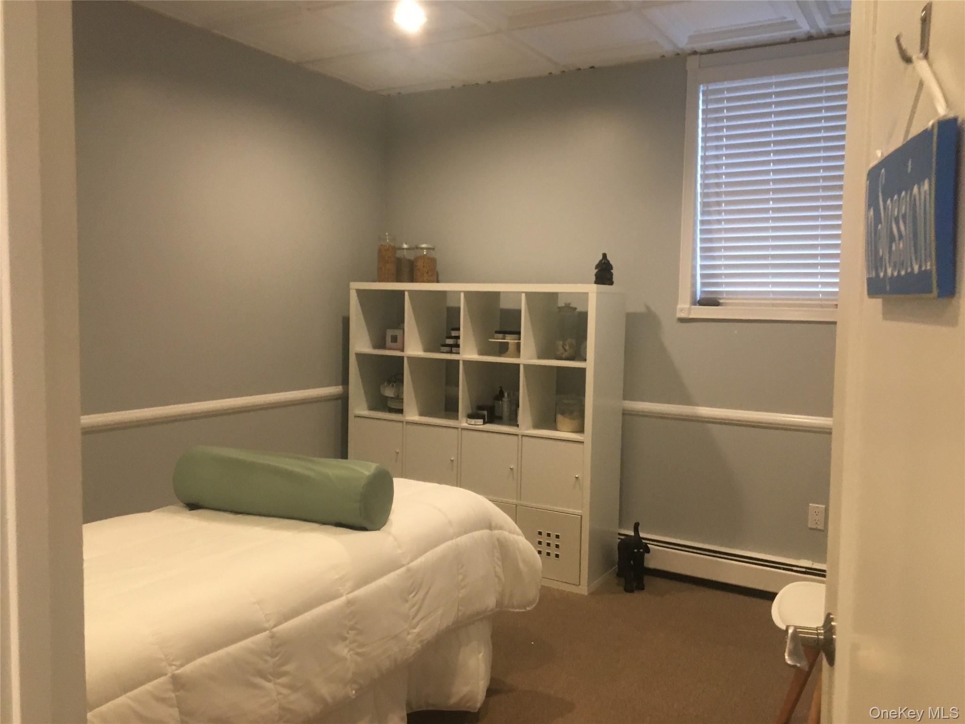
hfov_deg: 61.7
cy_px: 362
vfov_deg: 48.2
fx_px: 808
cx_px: 482
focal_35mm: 29
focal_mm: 4.15
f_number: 2.2
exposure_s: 1/24
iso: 200
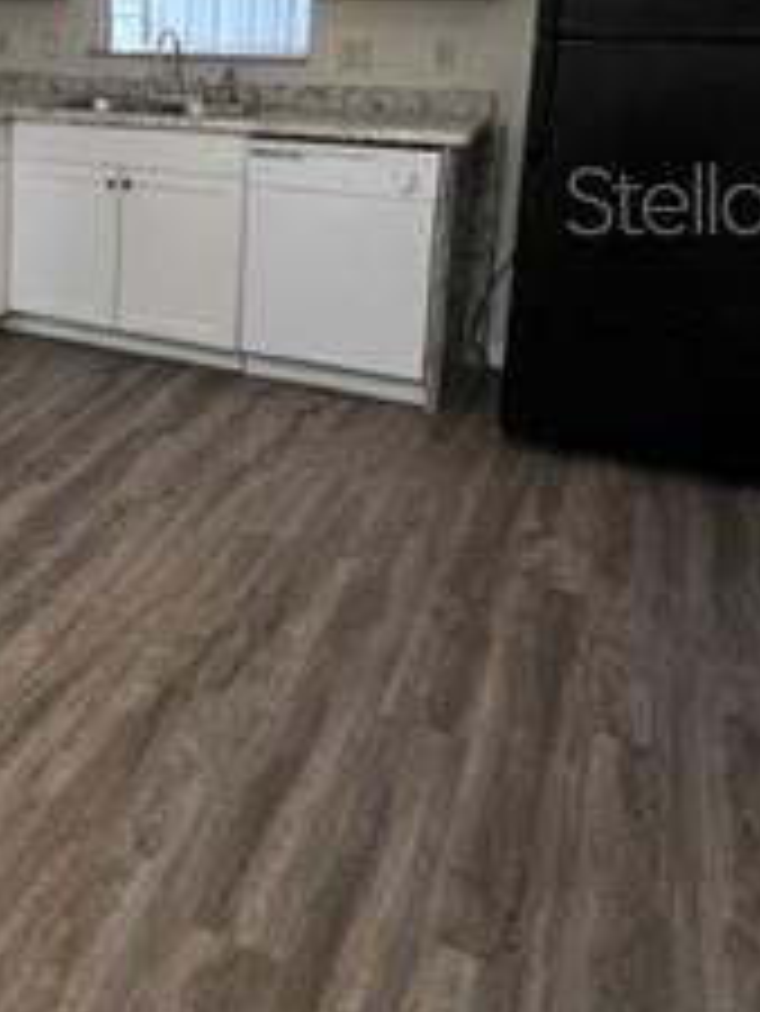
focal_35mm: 37
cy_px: 198
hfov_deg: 33.4
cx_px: -90
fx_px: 1082
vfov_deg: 47.3
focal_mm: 1.57
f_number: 1.8
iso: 400
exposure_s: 1/60
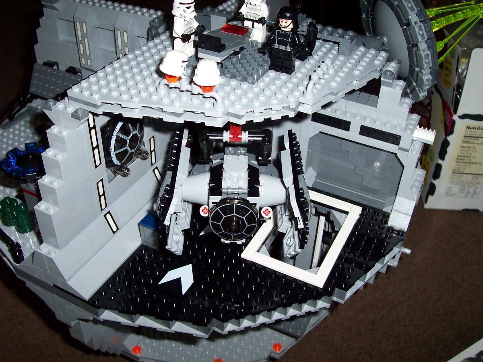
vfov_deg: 38.7
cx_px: 242
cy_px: 181
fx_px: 516
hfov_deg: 50.1
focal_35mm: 37
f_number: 2.8
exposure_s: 1/60
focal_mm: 5.6
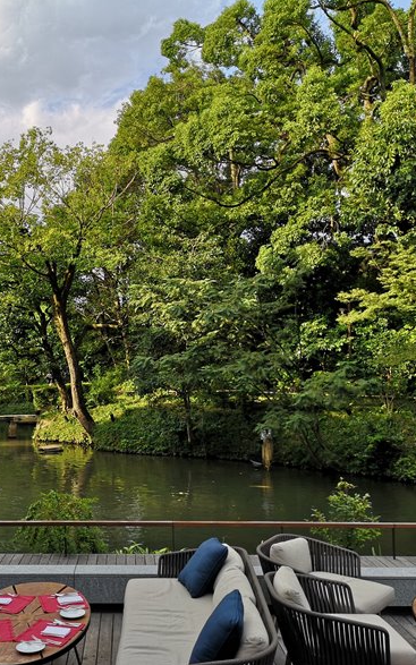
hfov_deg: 32.0
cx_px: 93
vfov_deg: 50.4
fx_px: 707
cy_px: 338
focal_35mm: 39
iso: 50
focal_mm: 3.95
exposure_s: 1/992
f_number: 1.8
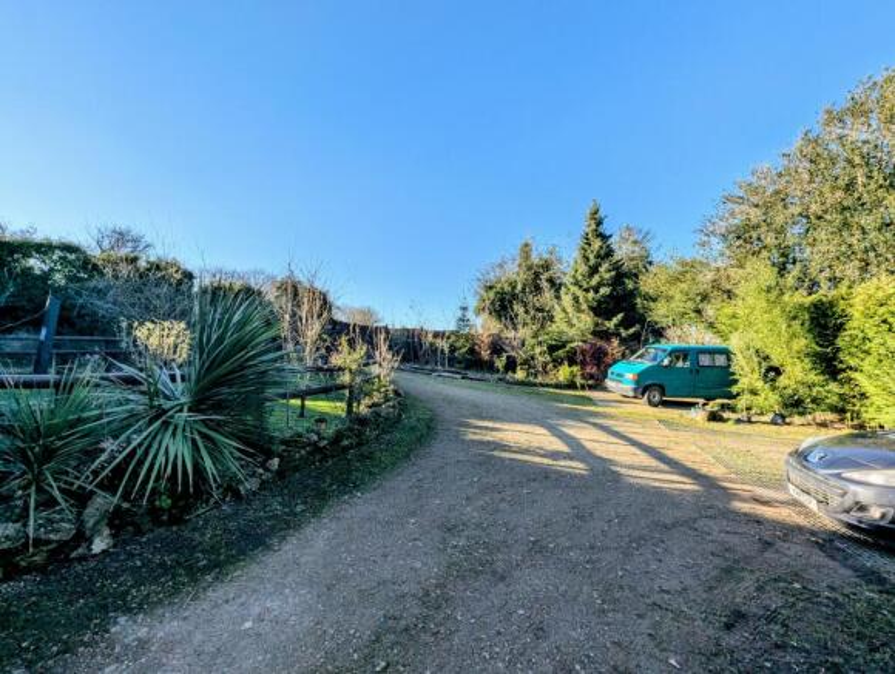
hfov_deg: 106.1
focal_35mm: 13
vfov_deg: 90.1
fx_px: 337
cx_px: 448
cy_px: 337
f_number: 2.2
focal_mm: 1.95
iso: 48
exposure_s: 1/984
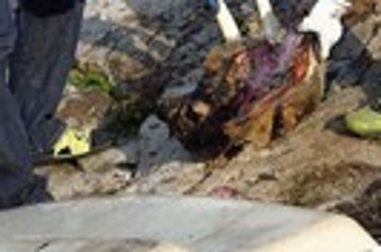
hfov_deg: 3.3
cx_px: 292
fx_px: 6683
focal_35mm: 633
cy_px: -100
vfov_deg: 2.2
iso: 200
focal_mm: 200
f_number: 10
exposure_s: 1/320
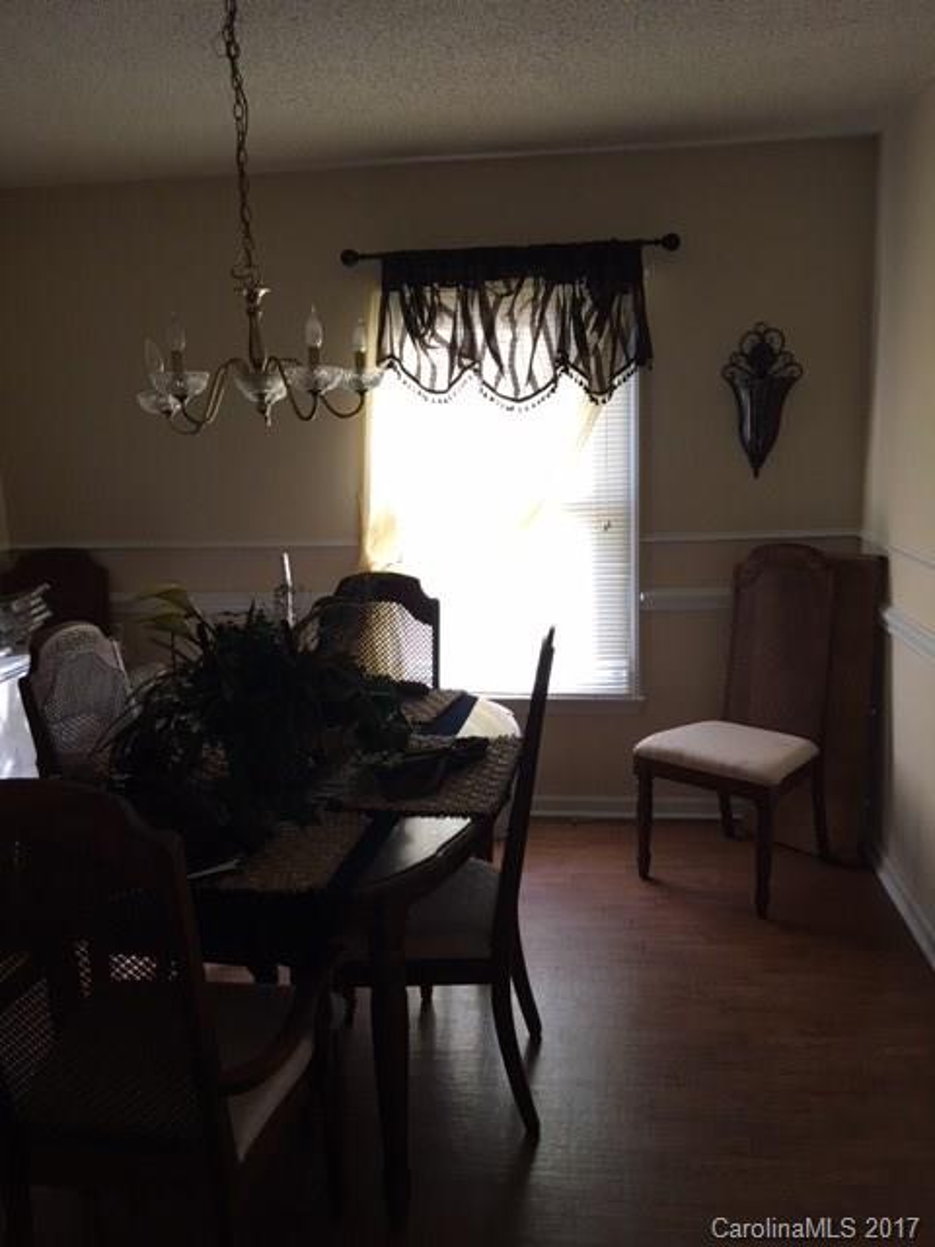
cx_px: 468
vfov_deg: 61.7
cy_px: 624
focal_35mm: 29
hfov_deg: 48.2
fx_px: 1044
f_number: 2.2
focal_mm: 4.15
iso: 32
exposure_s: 1/15
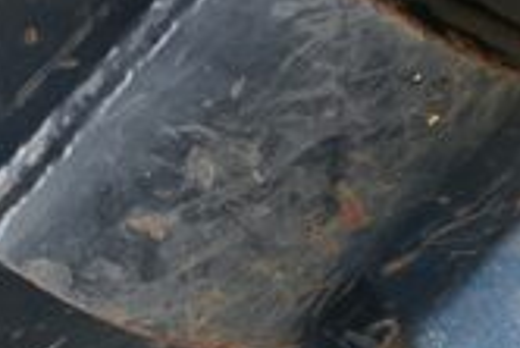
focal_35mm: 116
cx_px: 877
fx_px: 1677
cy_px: -110
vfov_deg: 11.5
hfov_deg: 15.6
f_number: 1.8
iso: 40
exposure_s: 1/122
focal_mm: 3
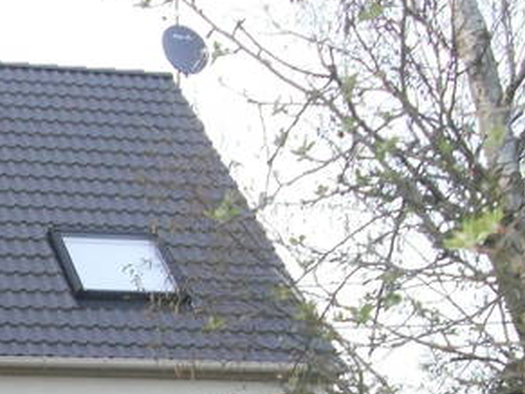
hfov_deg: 14.5
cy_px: 493
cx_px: -67
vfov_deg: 10.9
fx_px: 2016
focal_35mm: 133
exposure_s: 1/45
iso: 320
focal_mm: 8.1
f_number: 3.5
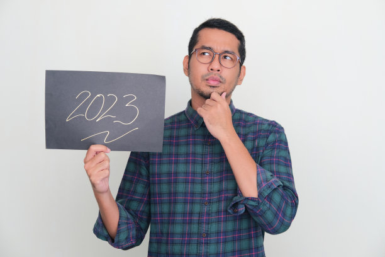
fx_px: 567
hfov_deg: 37.5
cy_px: 128
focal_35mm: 53
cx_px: 192
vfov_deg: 25.5
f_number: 5.6
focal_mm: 35
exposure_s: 1/100
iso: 160
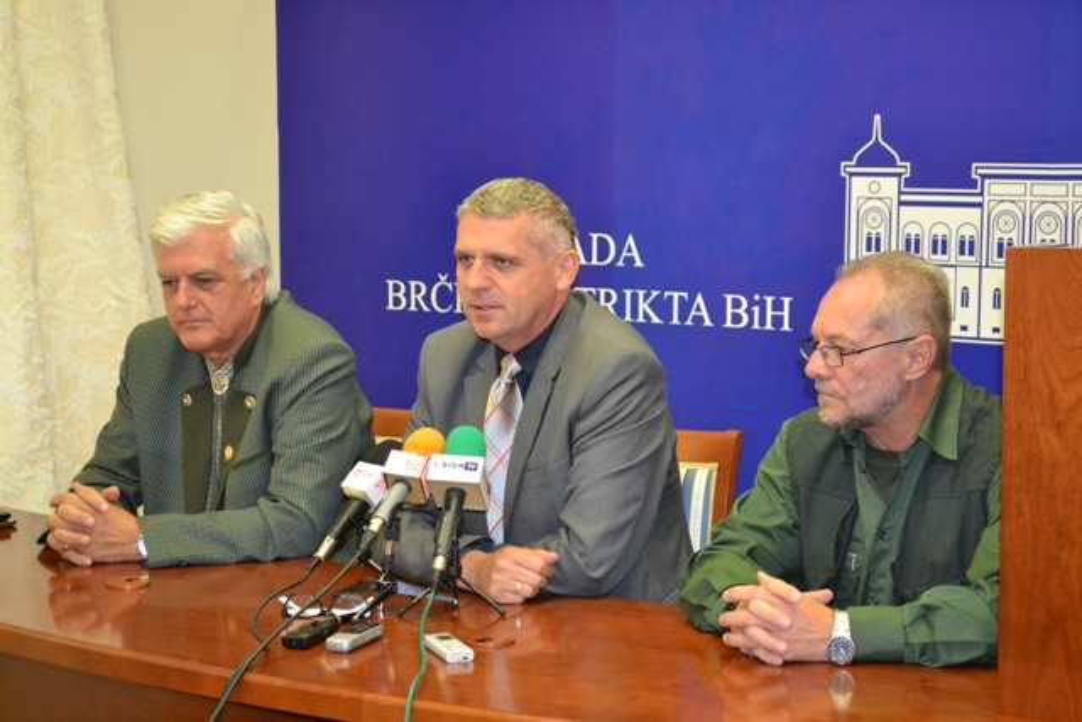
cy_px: 361
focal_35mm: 68
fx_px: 2029
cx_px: 541
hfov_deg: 29.9
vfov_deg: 20.2
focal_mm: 45
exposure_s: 1/60
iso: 2000
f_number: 5.3
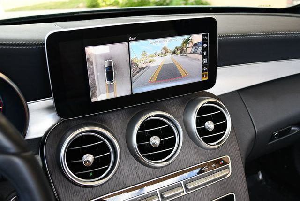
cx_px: 150
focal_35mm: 36
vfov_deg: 36.9
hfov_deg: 53.1
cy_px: 100
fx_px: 300
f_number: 3.5
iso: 400
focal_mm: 18
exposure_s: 1/250
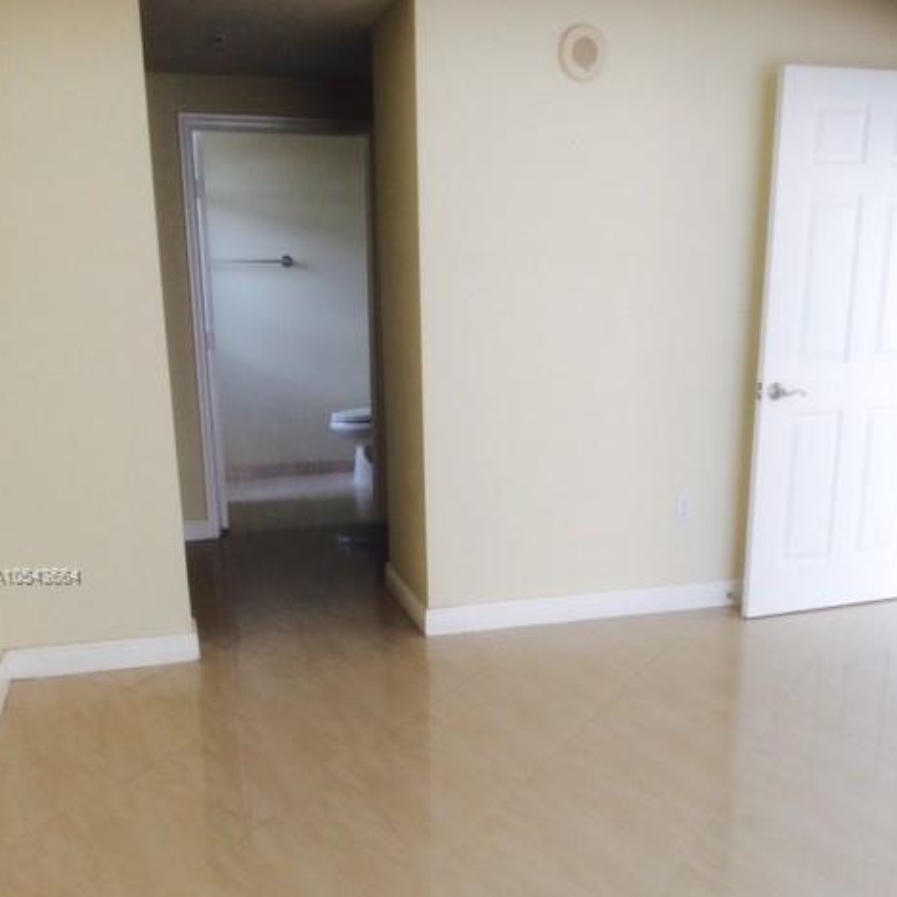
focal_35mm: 35
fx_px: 1026
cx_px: 446
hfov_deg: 47.2
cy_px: 578
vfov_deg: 46.7
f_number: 2.2
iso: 50
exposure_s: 1/120
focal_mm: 4.15
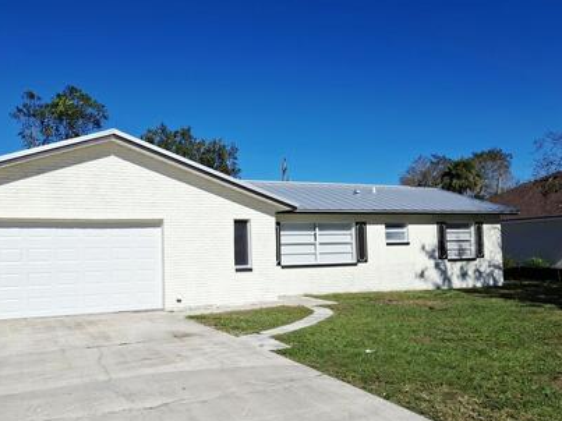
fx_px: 503
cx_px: 244
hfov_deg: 58.2
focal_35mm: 31
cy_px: 231
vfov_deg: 45.4
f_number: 1.8
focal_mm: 4.69
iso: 25
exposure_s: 1/2874
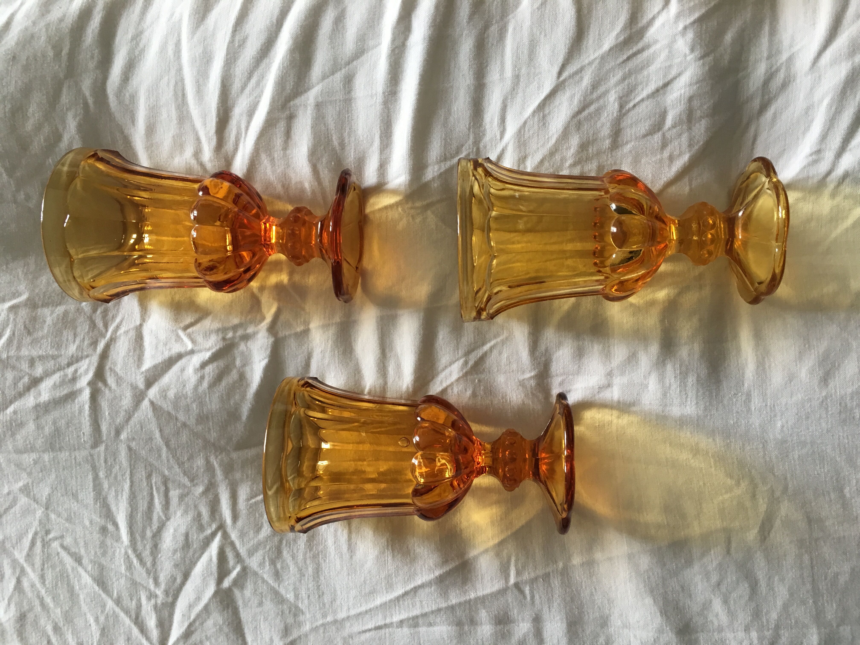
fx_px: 720
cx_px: 430
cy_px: 322
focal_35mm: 29
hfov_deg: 61.7
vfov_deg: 48.2
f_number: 2.2
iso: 100
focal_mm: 4.15
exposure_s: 1/33
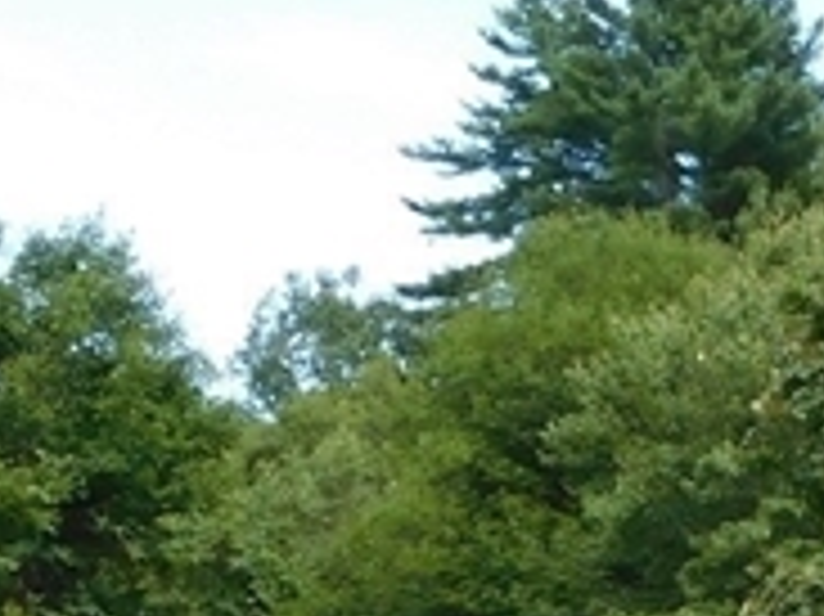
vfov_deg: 10.7
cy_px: 1165
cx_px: 1252
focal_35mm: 129
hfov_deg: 14.3
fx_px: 3069
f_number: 3
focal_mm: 4
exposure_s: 1/400
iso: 125
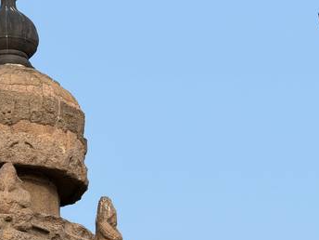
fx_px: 1926
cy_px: 192
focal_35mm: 209
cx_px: 263
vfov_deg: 7.1
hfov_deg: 9.4
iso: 32
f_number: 2.8
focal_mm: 16.89
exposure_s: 1/638
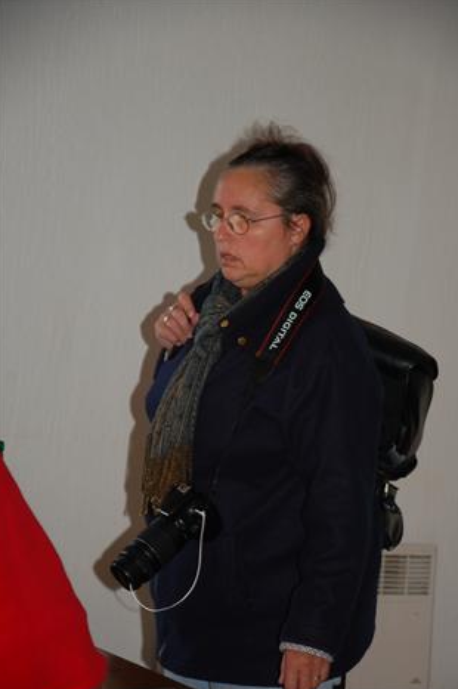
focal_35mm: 139
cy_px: 350
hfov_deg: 9.9
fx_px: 2656
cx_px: 231
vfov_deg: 14.8
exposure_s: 1/60
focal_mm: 90
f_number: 5.6
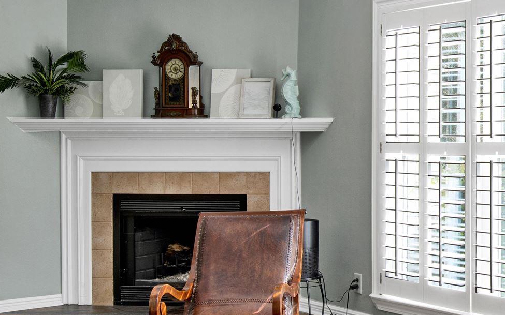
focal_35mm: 61
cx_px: 559
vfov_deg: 21.3
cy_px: 128
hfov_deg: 30.0
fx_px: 839
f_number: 11
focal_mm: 19
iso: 200
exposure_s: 1/10
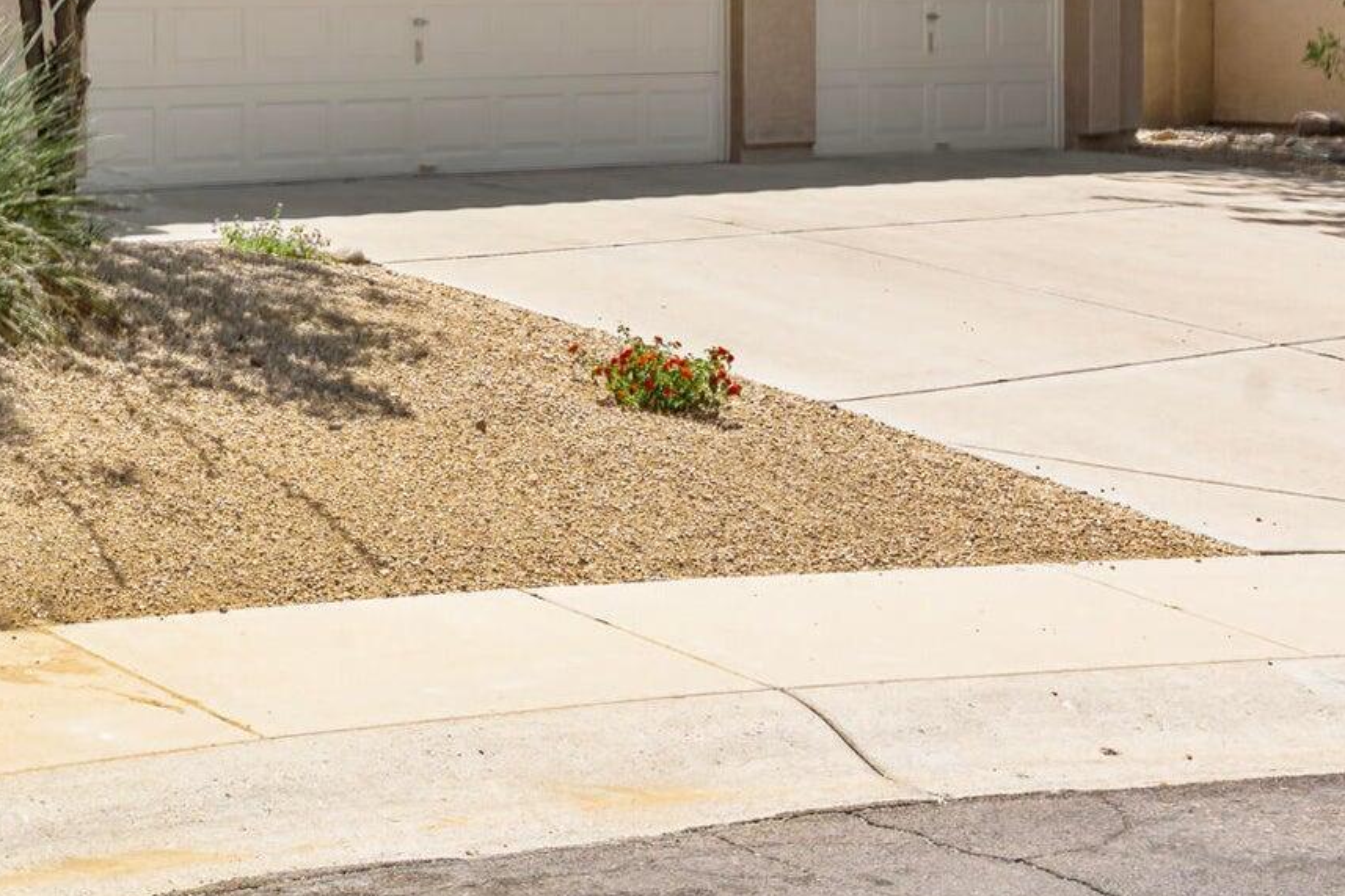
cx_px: -235
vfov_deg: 19.1
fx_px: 2615
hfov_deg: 26.0
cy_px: 83
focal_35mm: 70
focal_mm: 25
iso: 250
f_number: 9
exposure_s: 1/80
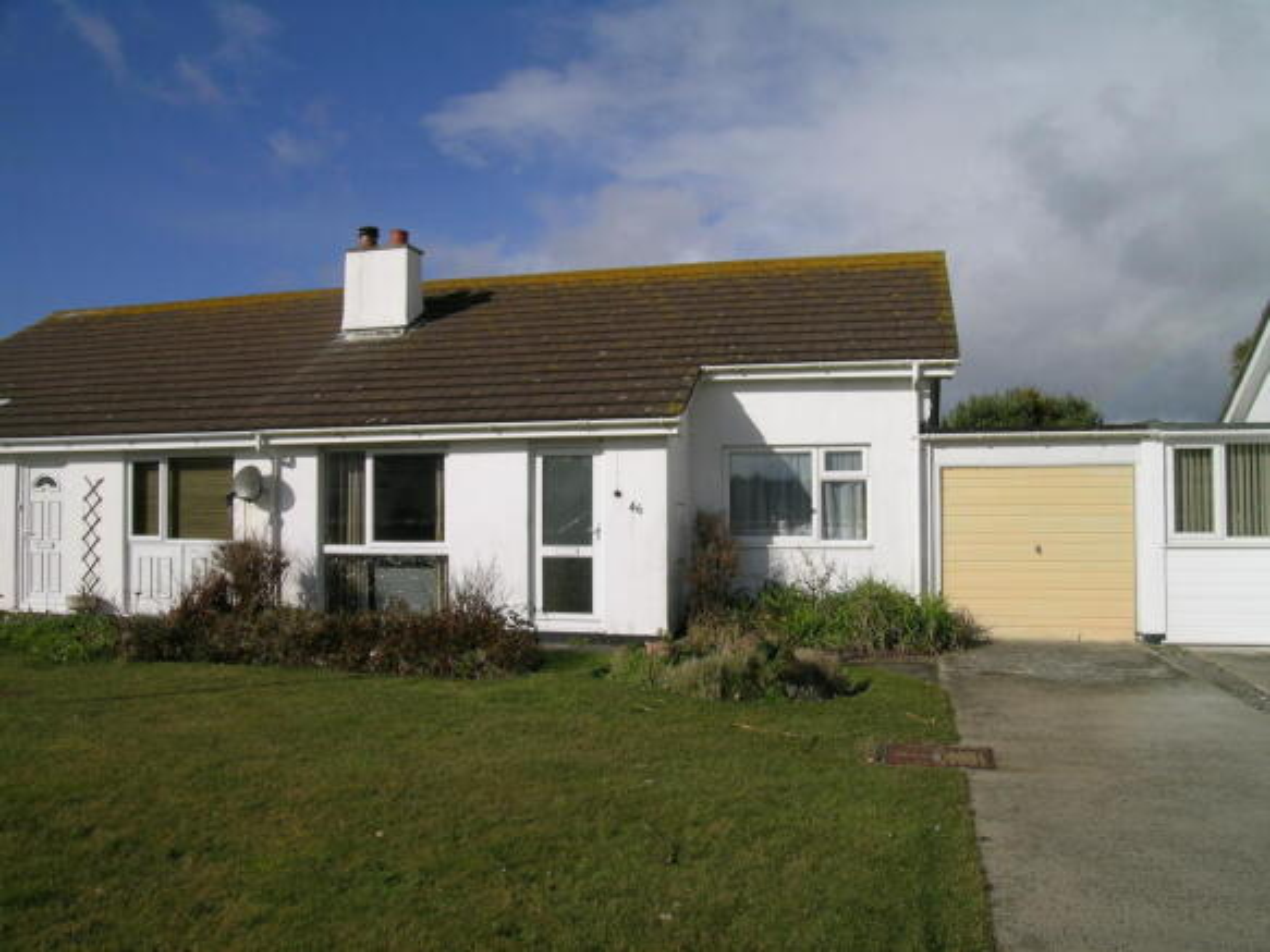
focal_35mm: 28
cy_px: 476
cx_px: 635
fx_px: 1027
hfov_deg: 63.5
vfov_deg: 49.7
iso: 50
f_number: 7.9
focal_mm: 5.8
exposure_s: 1/426
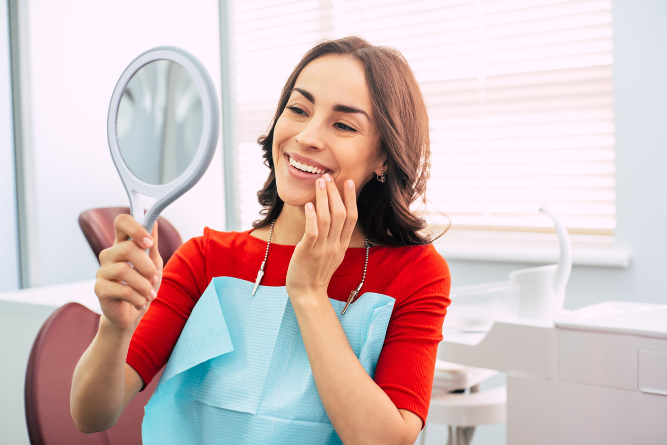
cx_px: 334
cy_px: 222
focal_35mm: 50
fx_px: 926
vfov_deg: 27.0
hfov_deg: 39.6
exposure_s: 1/125
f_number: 3.5
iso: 1000
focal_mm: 50
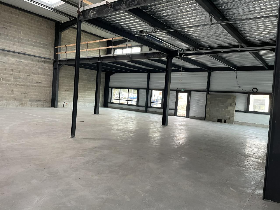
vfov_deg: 53.1
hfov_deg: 67.3
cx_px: 140
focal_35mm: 26
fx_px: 210
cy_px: 105
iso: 125
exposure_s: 1/91
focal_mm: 4.2
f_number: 1.6
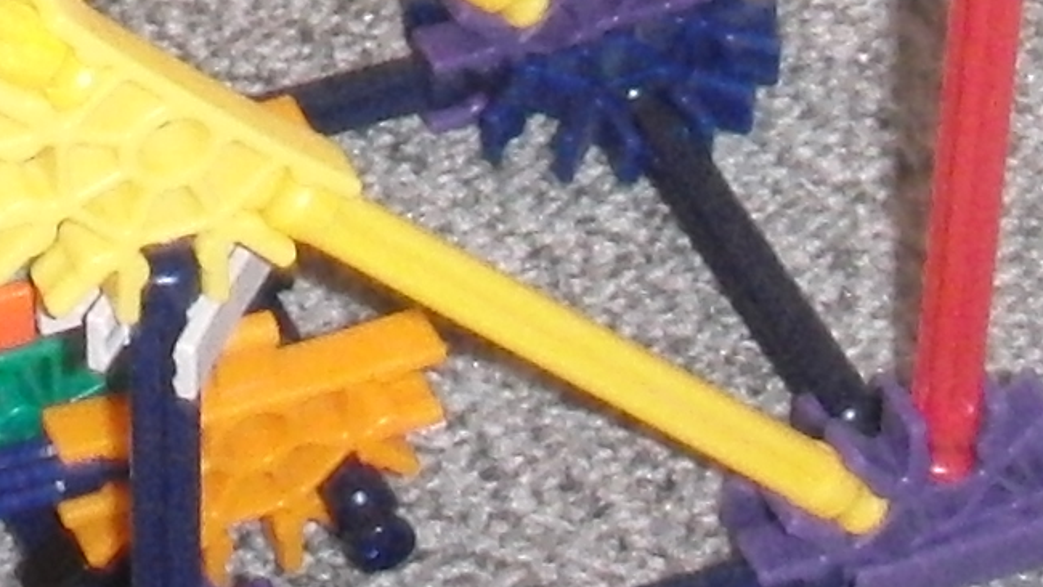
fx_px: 6086
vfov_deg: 5.4
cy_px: -678
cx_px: -374
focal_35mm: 220
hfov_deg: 9.6
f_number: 3.9
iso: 400
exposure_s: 1/40
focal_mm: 6.66
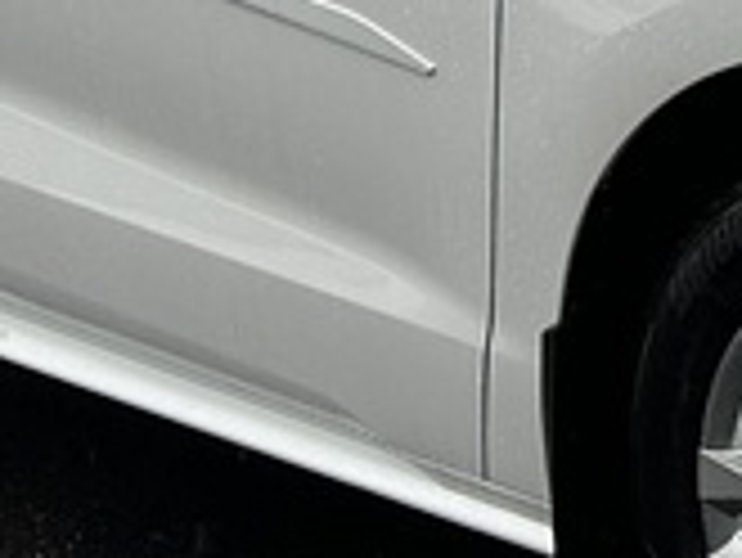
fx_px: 3454
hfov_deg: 11.8
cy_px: -756
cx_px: 1043
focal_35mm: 161
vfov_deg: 8.5
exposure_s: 1/376
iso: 50
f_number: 1.5
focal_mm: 5.7
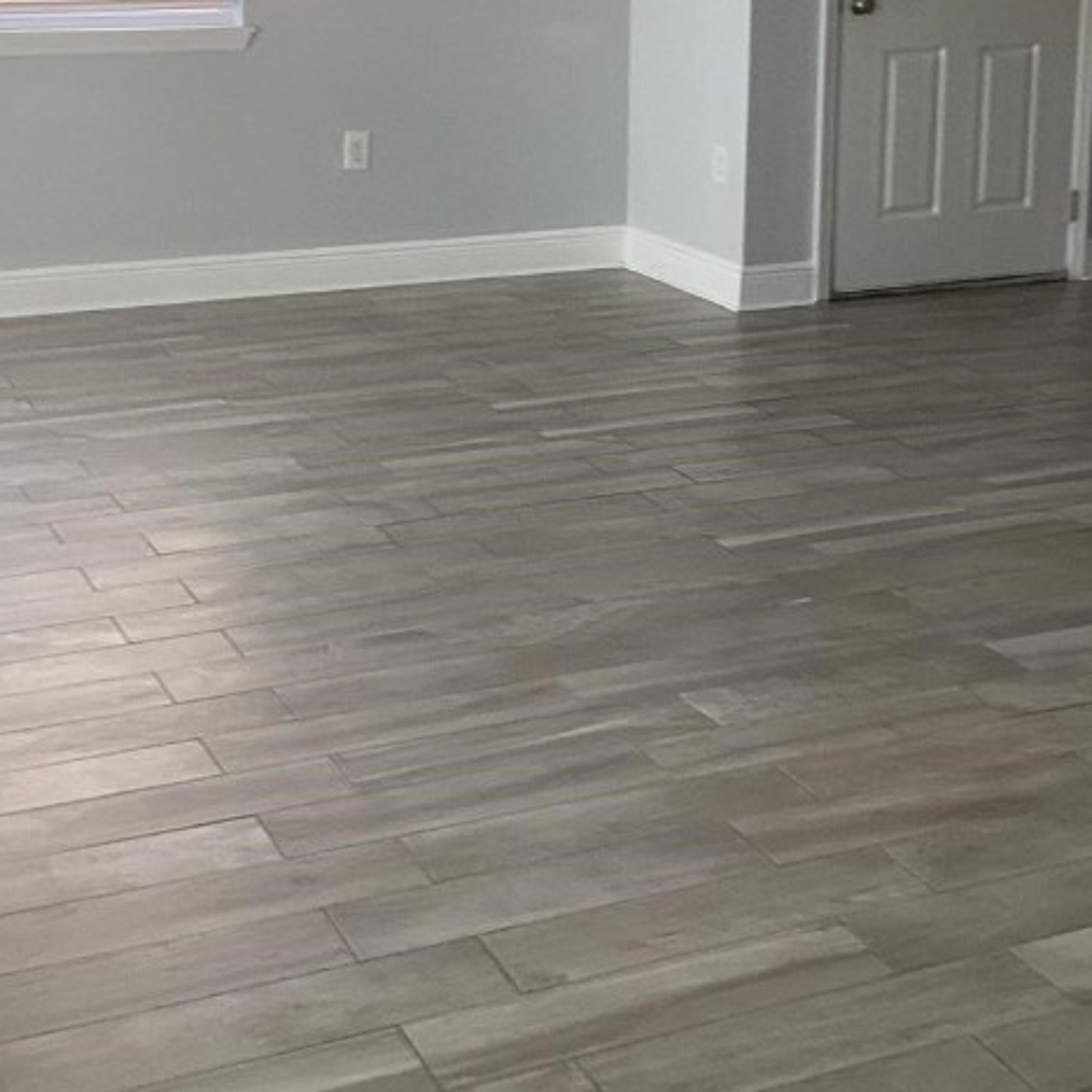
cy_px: 224
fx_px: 2141
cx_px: 628
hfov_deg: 28.6
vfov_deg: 28.0
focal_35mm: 60
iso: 80
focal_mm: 3.3
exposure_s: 1/120
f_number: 2.4
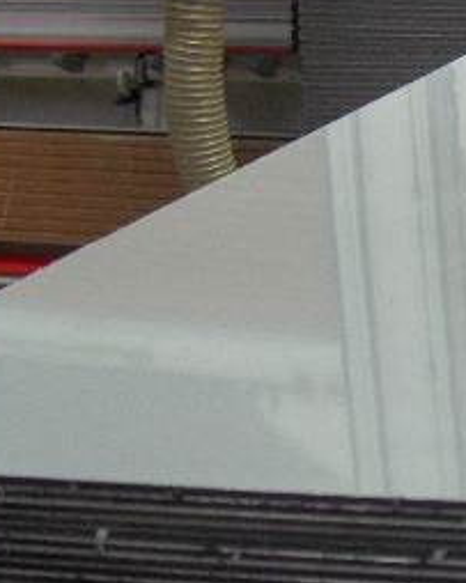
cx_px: 644
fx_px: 2346
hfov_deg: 11.0
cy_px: 169
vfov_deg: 14.1
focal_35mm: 136
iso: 200
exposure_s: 1/16.9
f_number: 2.8
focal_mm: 8
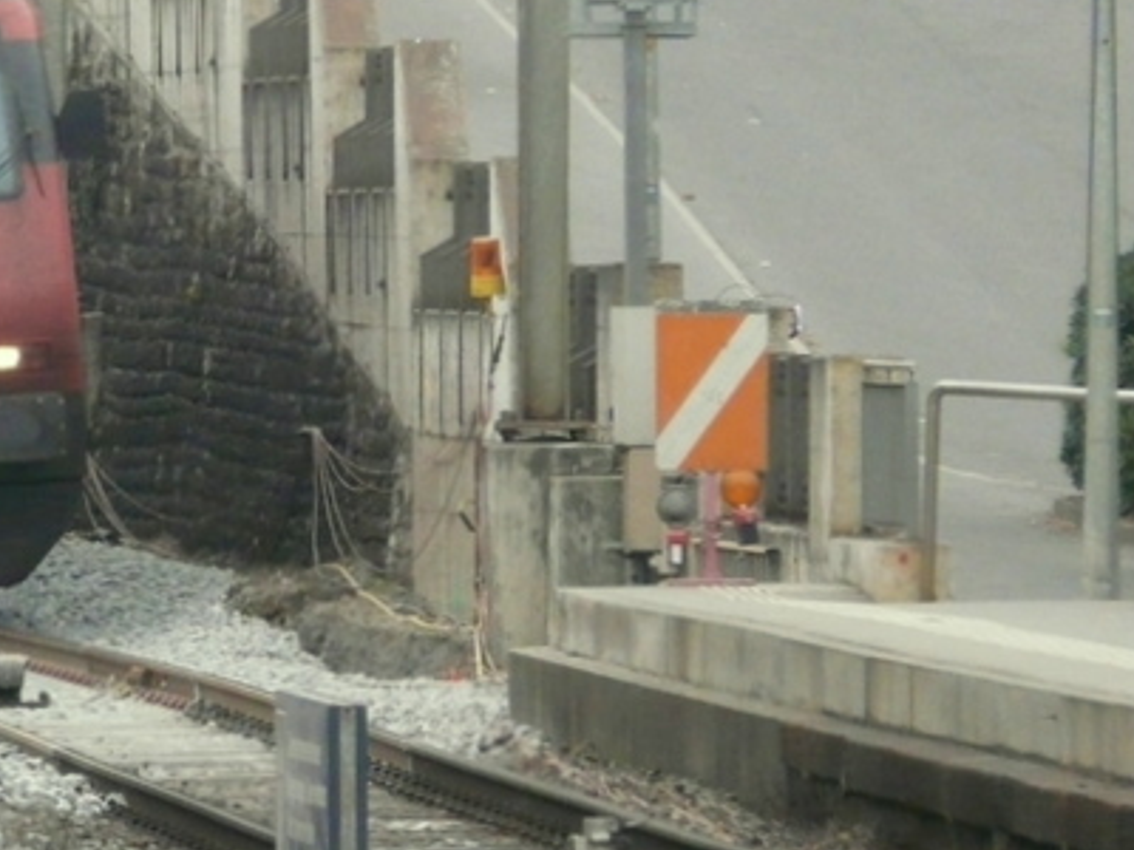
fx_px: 24897
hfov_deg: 2.6
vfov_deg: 2.0
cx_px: -261
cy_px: 295
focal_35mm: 760
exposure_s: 1/400
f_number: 3.6
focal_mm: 49.9
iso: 400
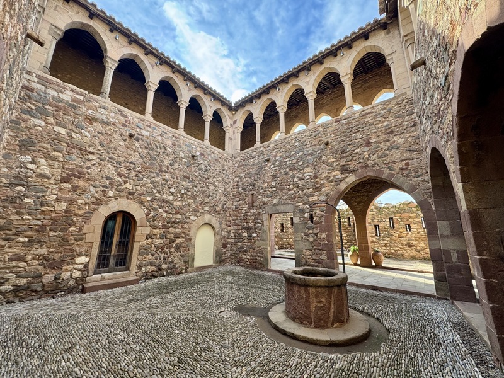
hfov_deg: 102.1
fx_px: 204
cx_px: 252
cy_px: 189
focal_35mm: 14
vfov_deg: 85.7
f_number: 2.2
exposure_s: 1/263
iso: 40
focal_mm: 2.22
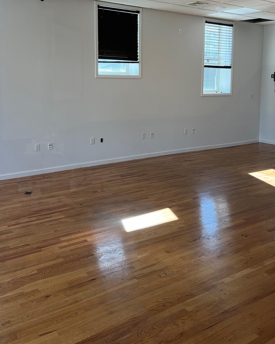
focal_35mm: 37
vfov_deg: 48.5
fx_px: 376
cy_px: 123
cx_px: 143
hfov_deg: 40.1
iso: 40
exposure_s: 1/135
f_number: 1.5
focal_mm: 5.7
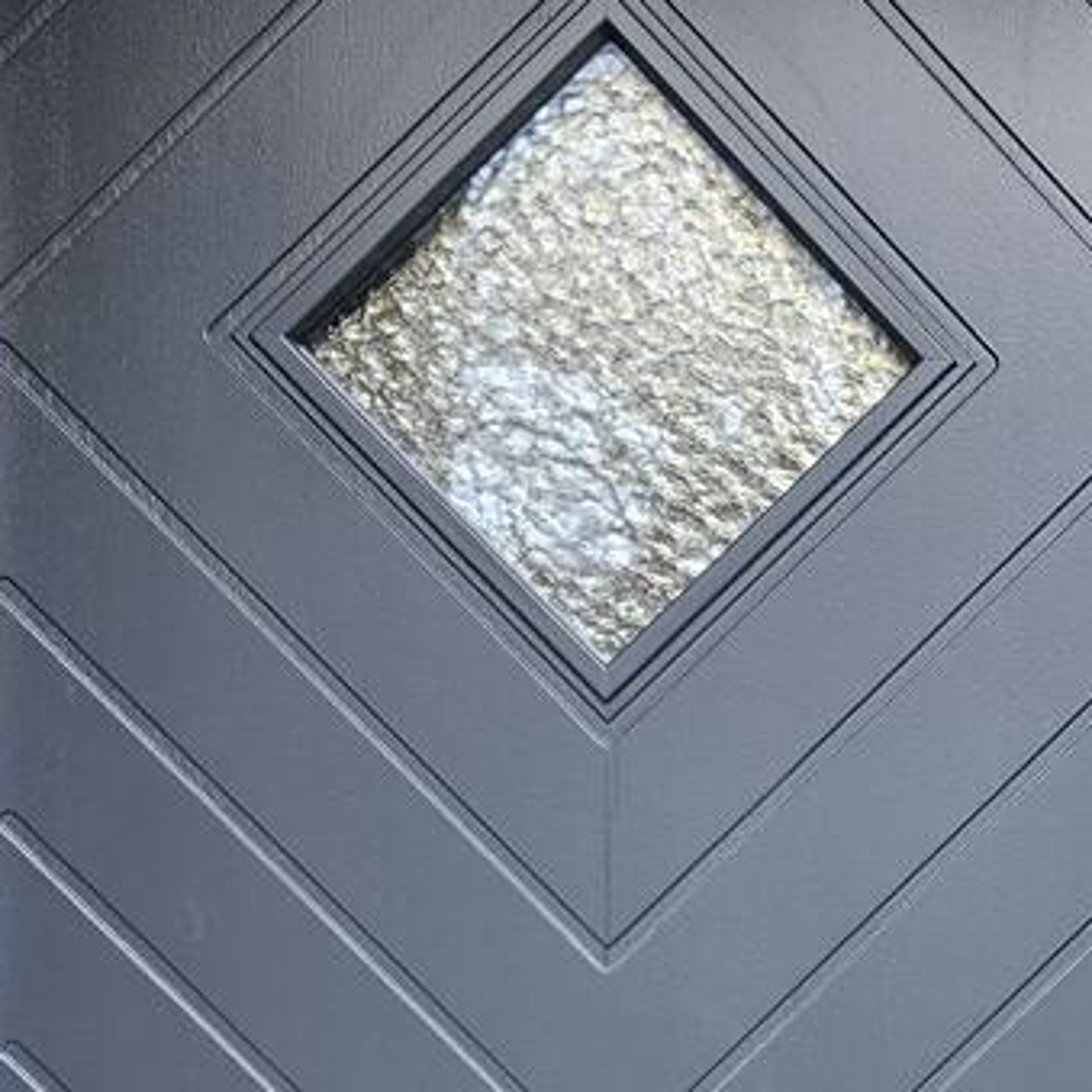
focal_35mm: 69
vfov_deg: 24.1
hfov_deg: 24.1
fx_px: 2463
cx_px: 1047
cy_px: 1040
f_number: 1.8
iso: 500
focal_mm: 5.4
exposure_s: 1/100
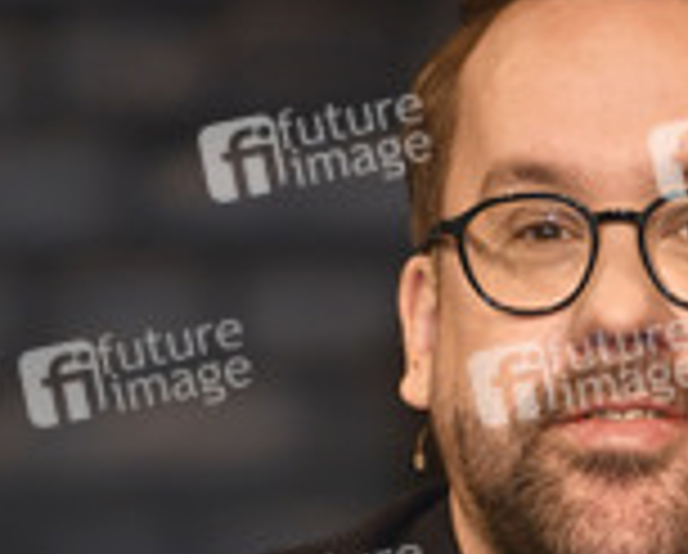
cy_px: 486
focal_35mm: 552
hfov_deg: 3.5
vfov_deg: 2.8
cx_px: 645
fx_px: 11261
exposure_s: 1/250
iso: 1000
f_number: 4
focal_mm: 200
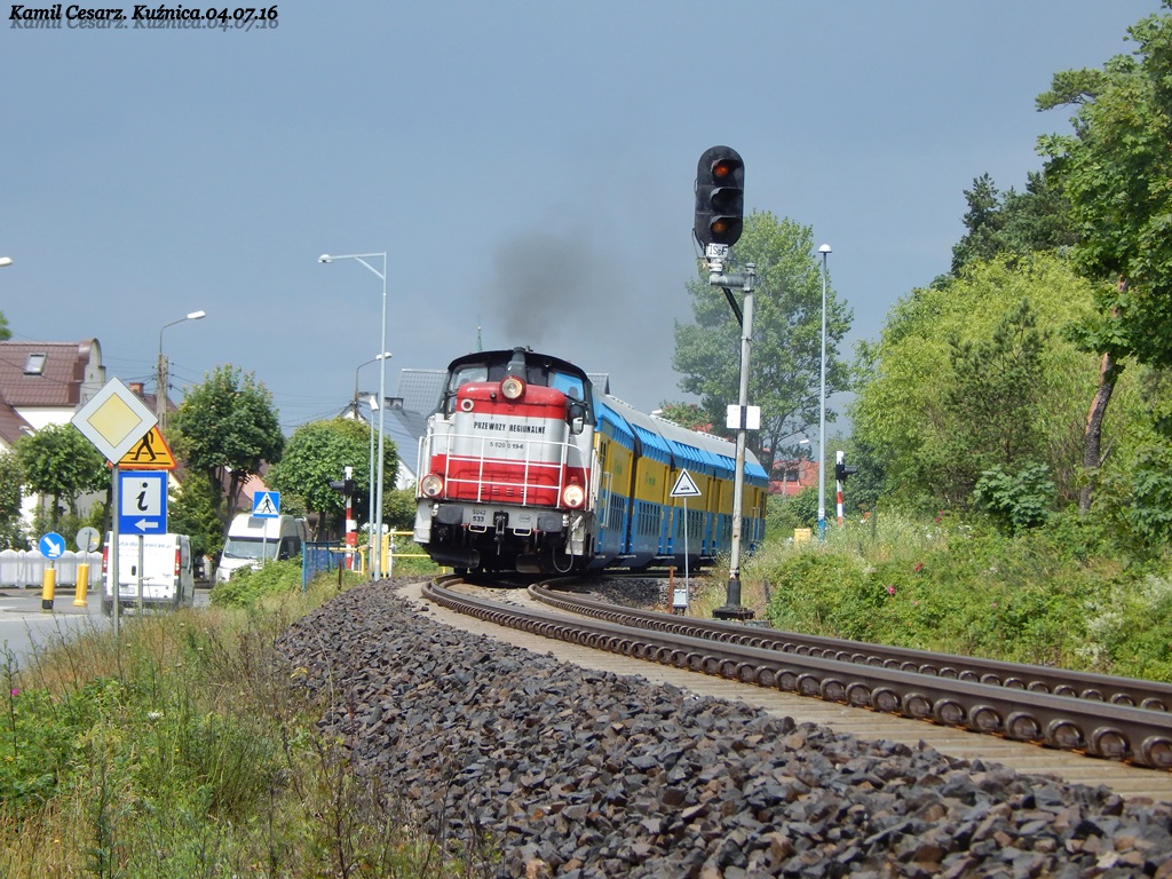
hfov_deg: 14.0
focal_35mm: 141
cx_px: 586
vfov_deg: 10.5
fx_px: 4774
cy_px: 440
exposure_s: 1/500
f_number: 4.9
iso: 125
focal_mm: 25.3
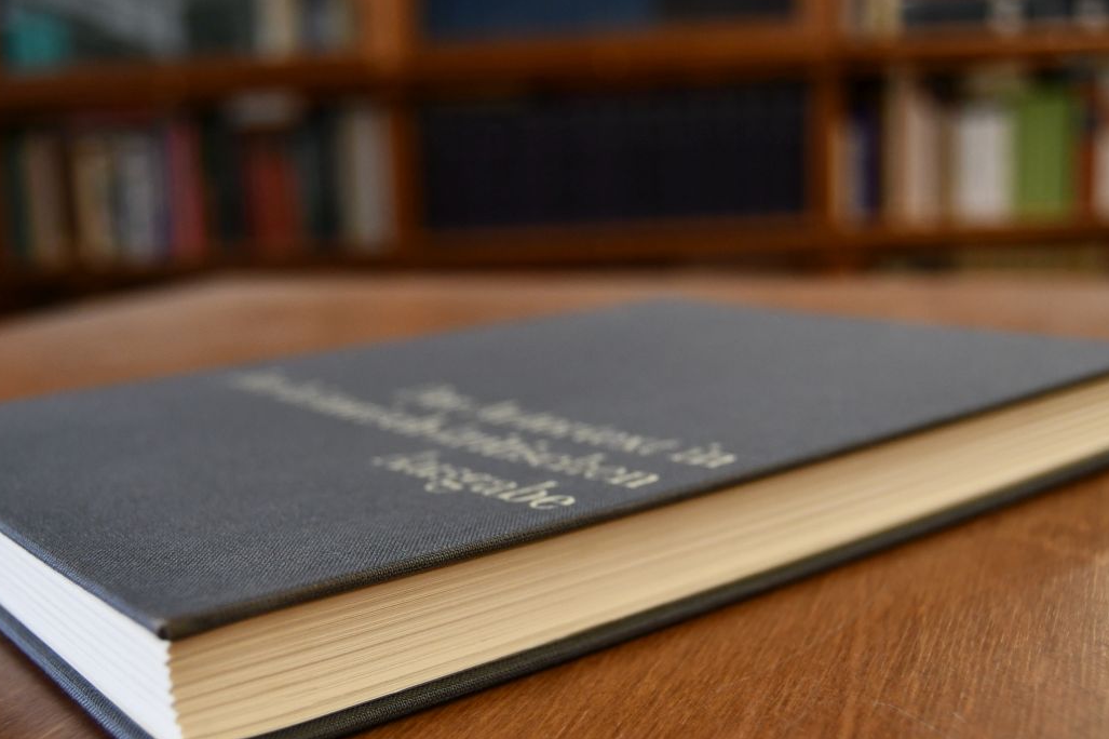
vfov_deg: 29.8
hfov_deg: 43.5
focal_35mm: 45
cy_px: 449
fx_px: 1386
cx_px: 488
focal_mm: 22
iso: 800
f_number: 3.5
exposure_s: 1/125
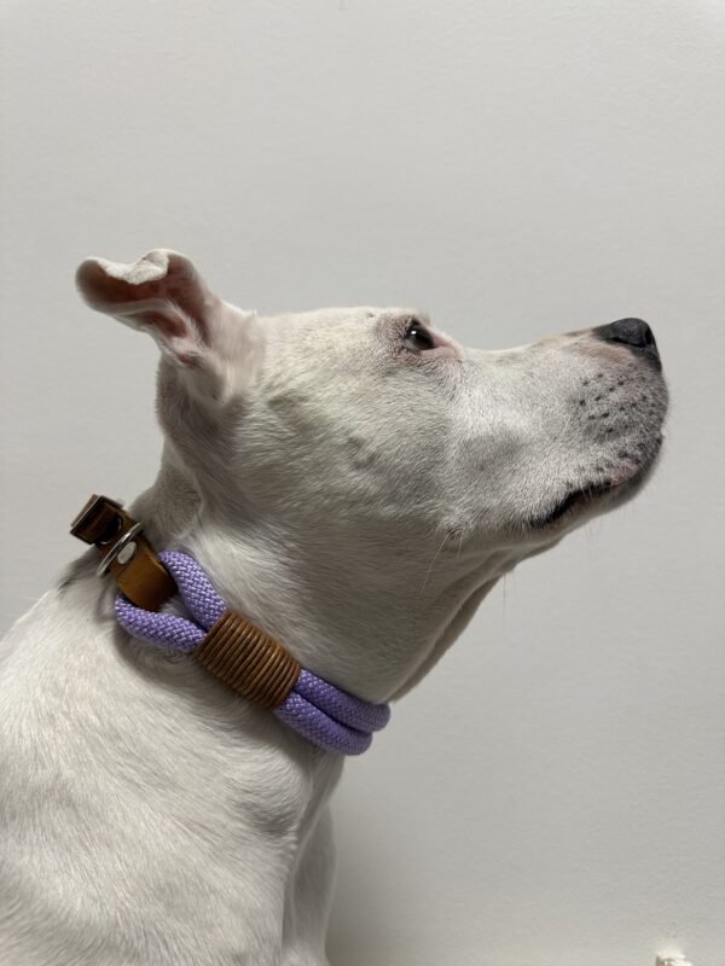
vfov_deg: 71.6
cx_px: 362
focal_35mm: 24
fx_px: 670
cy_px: 483
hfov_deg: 56.8
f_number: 1.78
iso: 200
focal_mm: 6.86
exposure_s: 1/100
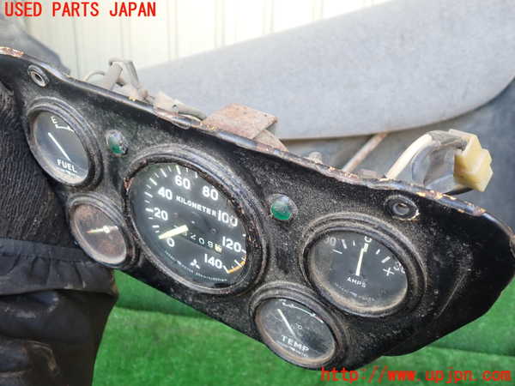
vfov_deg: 46.8
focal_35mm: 30
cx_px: 258
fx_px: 446
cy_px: 193
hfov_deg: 60.0
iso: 200
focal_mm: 5.4
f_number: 2.3
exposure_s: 1/40
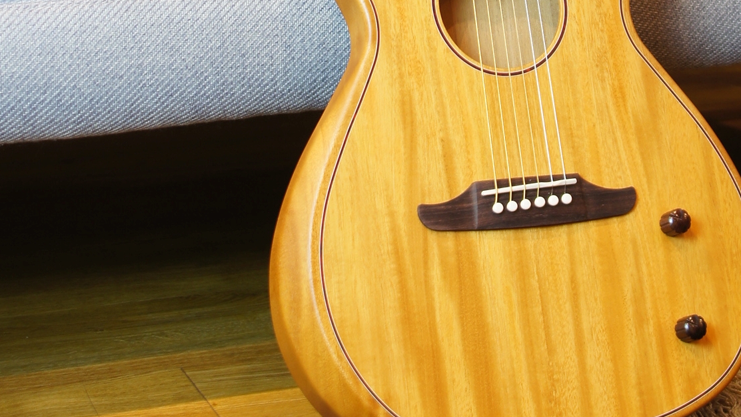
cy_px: -145
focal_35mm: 113
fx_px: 2221
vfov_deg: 10.5
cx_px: 454
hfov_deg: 18.9
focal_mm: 35
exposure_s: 1/5
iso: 100
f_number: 4.5
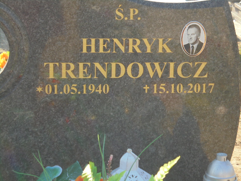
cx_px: 120
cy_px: 90
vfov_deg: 13.8
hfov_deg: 18.4
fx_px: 745
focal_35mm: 107
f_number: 5.1
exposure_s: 1/160
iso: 100
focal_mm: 19.2
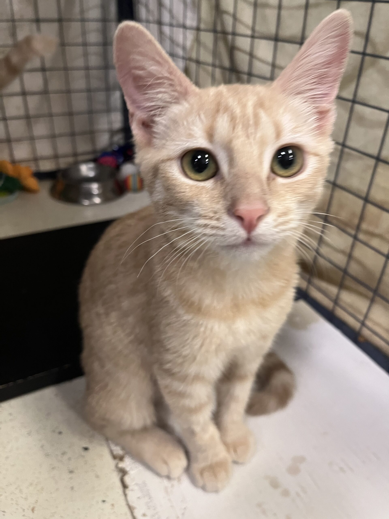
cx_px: 194
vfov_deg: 67.3
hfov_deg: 53.1
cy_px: 260
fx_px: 390
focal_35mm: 26
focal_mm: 5.1
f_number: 1.6
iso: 250
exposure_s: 1/50
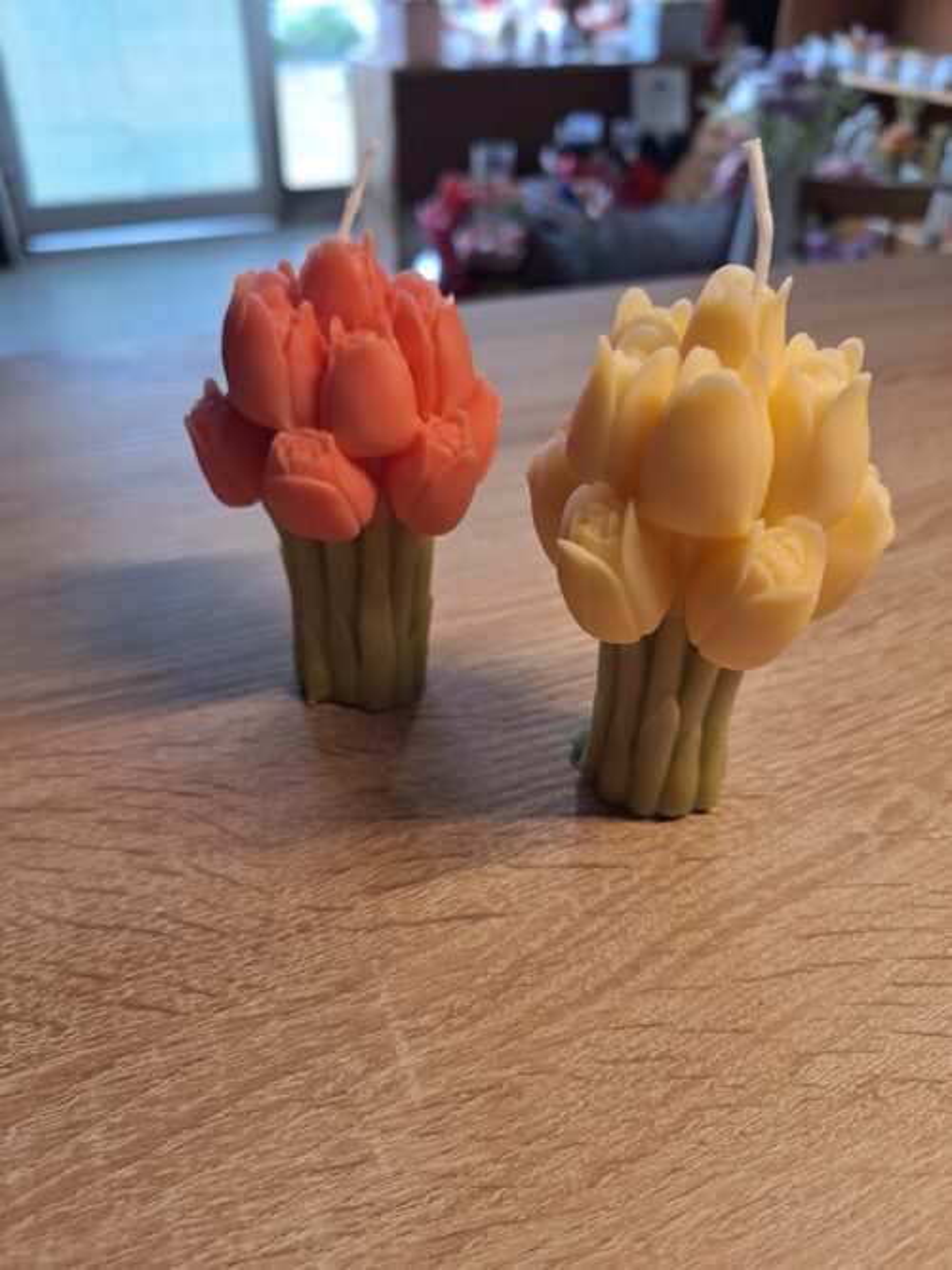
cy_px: 635
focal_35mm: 23
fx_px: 844
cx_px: 476
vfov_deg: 73.9
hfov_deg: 58.9
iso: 80
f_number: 1.8
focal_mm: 5.54
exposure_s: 1/50
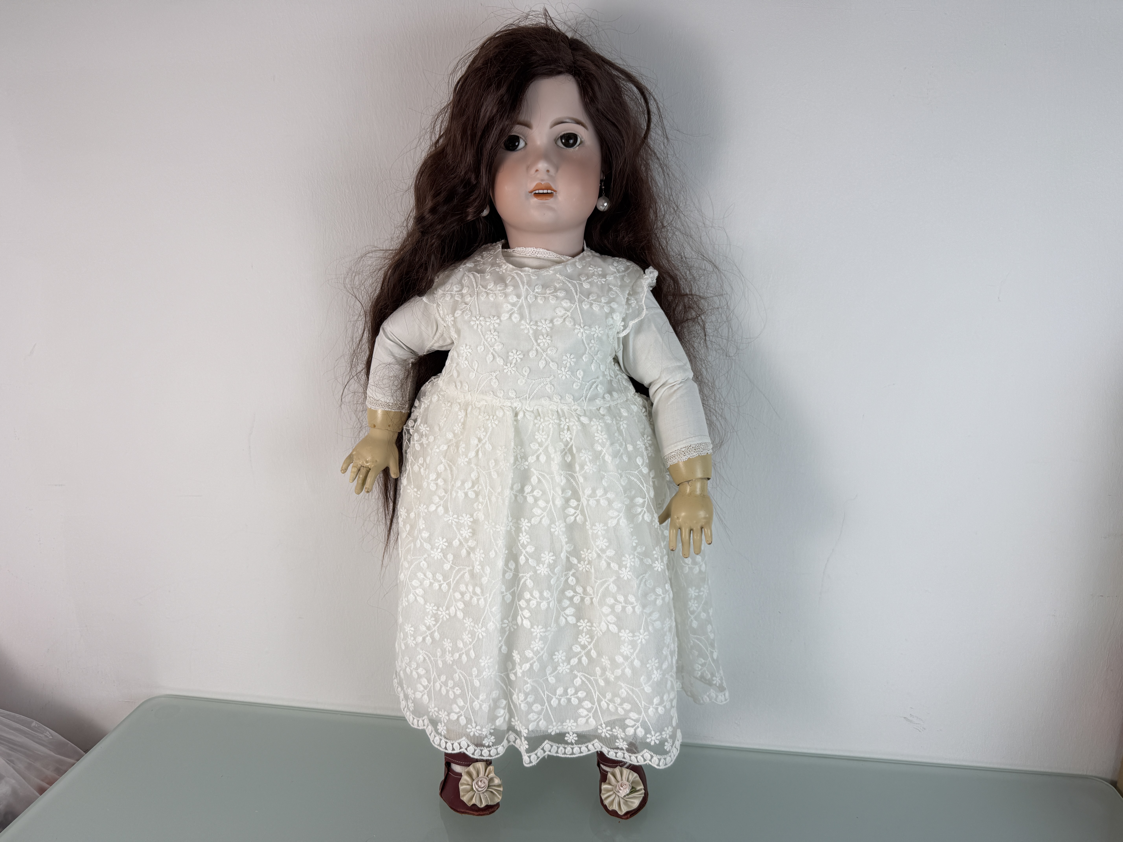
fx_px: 779
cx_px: 562
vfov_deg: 56.8
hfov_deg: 71.6
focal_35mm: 24
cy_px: 421
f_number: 1.78
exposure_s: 1/356
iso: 80
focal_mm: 6.76
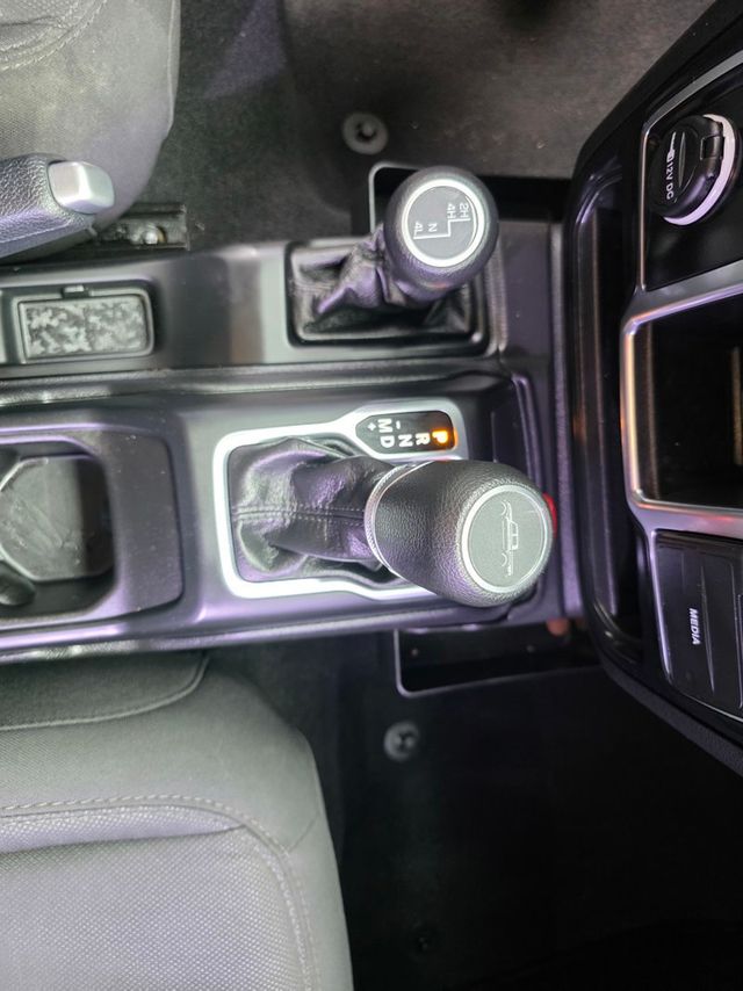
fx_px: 659
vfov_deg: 73.9
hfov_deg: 58.9
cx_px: 372
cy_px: 496
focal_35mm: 23
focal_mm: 6.3
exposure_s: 1/120
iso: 640
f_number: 1.7
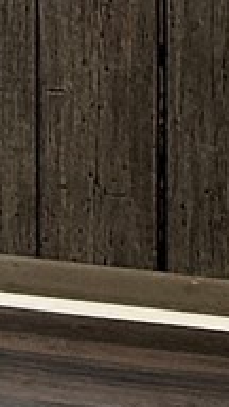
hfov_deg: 3.8
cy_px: -564
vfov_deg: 6.8
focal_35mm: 302
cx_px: -628
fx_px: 3260
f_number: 1.5
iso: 200
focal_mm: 5.7
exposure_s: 1/60
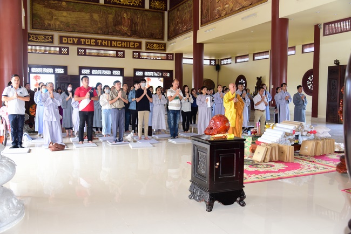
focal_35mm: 32
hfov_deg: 58.7
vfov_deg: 41.2
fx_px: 312
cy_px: 117
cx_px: 176
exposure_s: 1/80
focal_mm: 32
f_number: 4.5
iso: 800
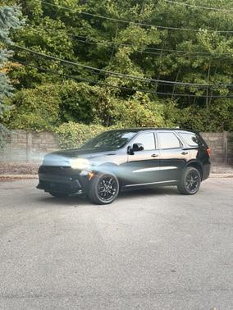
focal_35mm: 48
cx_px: 116
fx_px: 430
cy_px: 155
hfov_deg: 30.3
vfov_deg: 39.6
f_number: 1.78
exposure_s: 1/40
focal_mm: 6.76
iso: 320
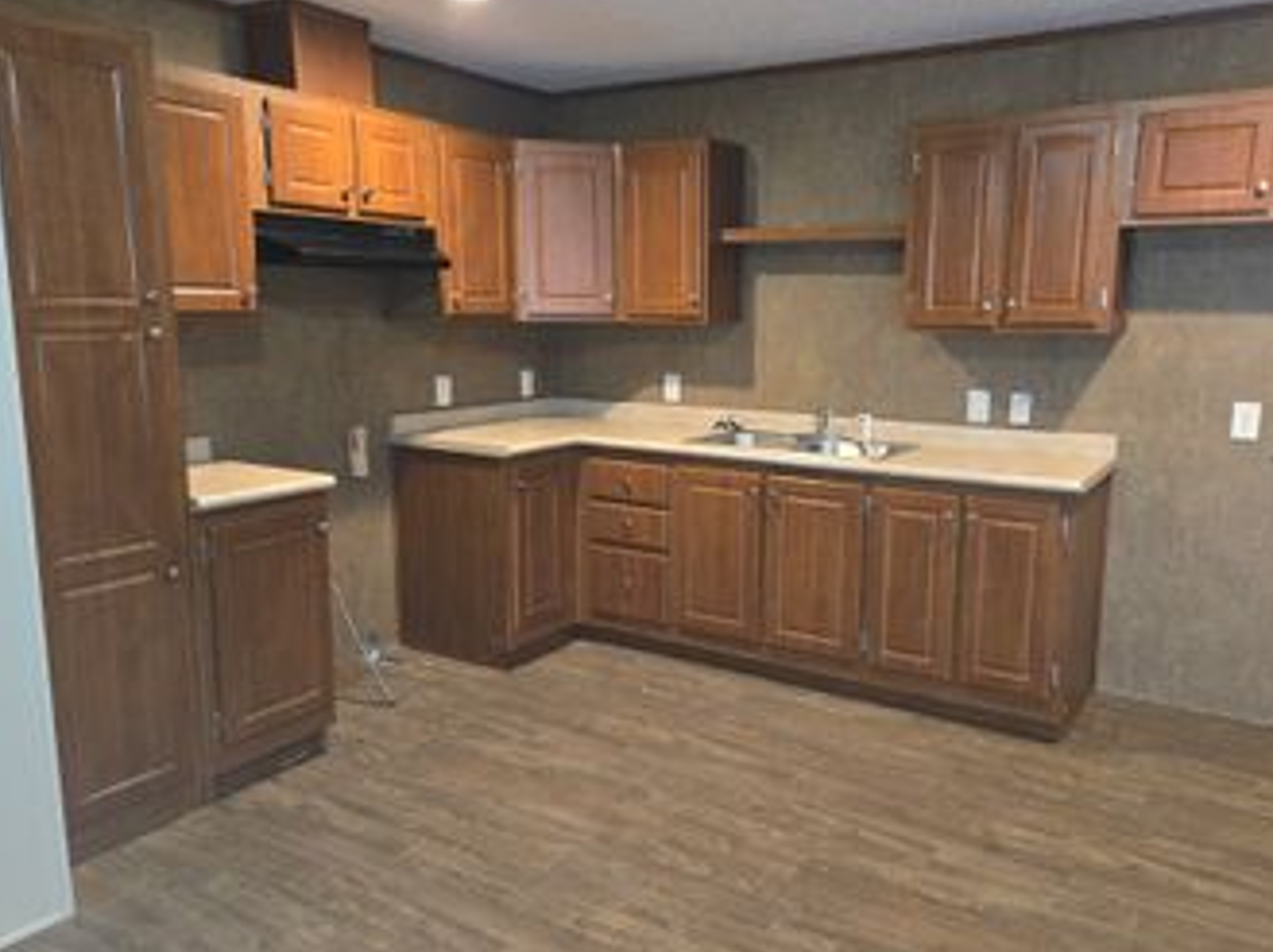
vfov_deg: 49.6
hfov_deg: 63.3
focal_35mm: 28
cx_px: 704
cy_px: 457
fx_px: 1029
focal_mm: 5.4
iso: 160
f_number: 1.8
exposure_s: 1/17.2
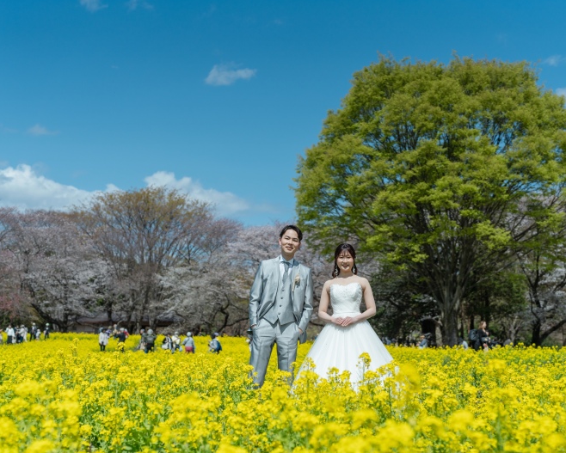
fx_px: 955
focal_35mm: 57
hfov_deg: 33.0
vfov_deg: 26.7
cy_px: 228
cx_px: 308
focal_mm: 50
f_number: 3.2
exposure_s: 1/8000
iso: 200
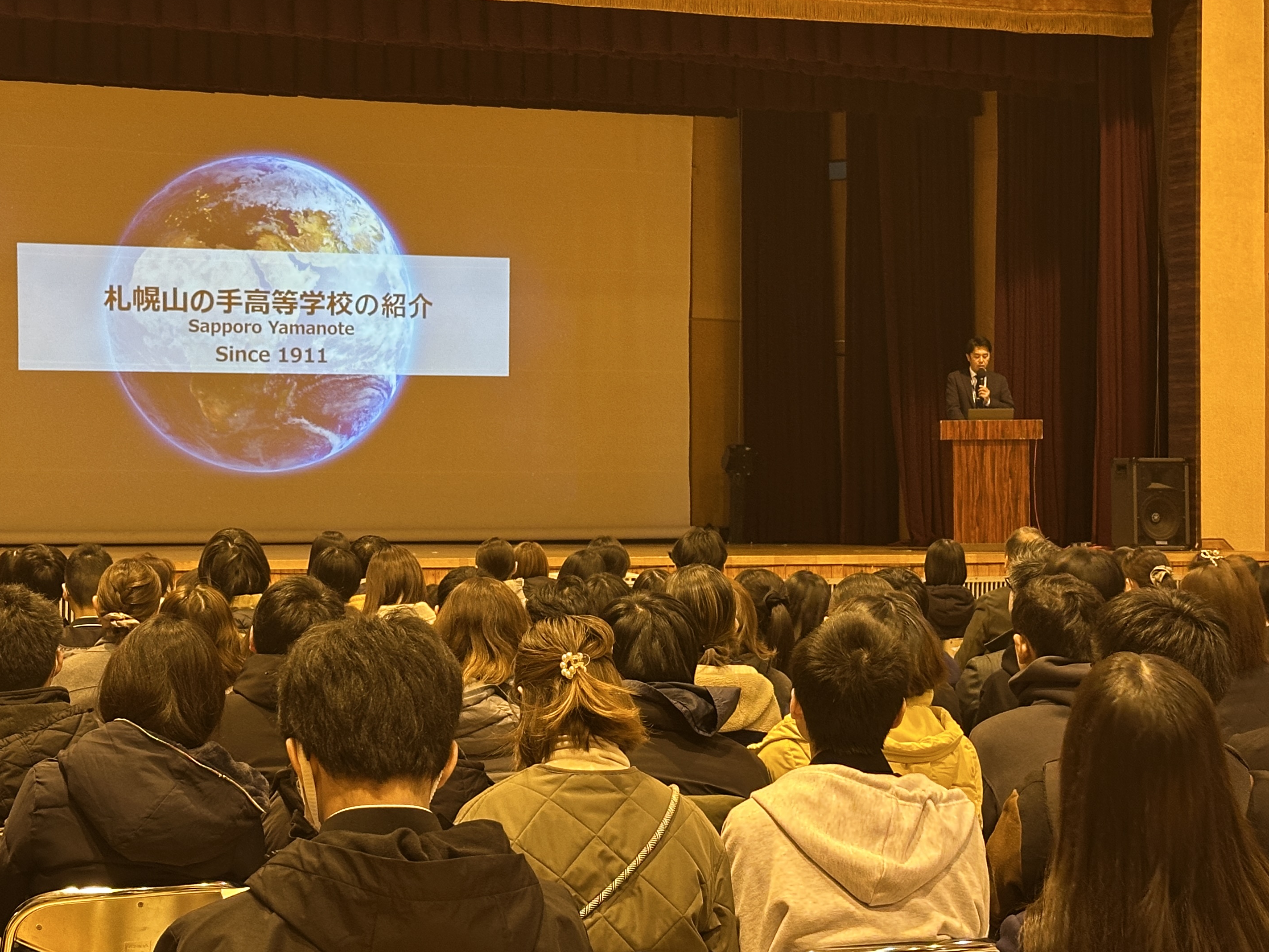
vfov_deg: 21.6
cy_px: 404
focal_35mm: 68
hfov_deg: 28.5
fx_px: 2493
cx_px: 511
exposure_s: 1/33
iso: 200
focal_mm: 6.86
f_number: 1.78
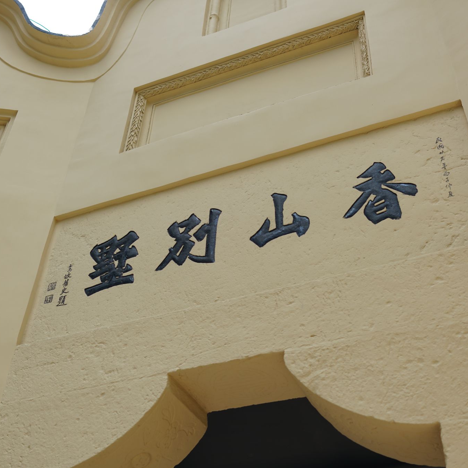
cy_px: 236
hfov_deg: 37.6
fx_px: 688
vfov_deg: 37.6
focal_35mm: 45
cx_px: 233
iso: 100
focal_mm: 35
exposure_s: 1/2000
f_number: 2.2
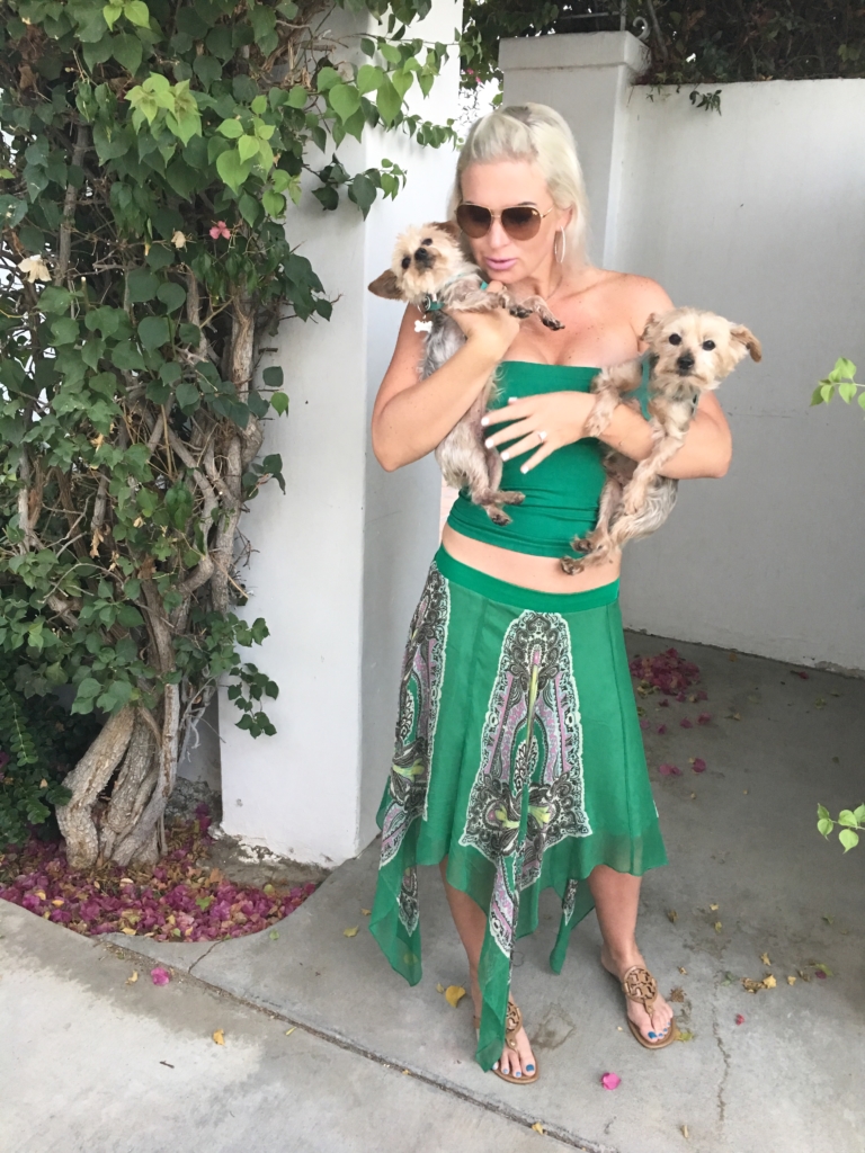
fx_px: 966
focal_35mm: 29
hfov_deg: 48.2
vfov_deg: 61.7
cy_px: 576
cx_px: 432
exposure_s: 1/15
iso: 64
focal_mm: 4.15
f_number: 2.2
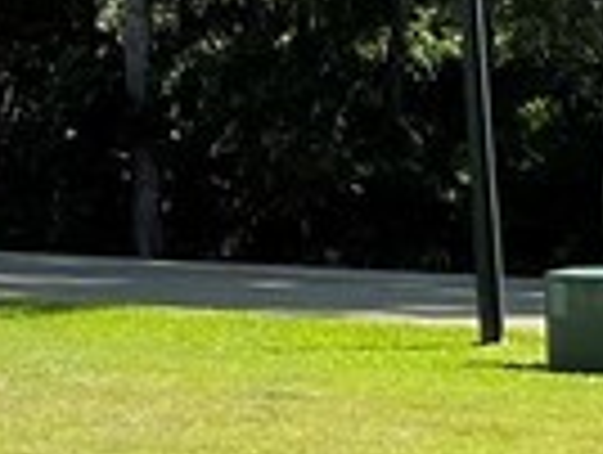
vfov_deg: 7.4
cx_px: -1575
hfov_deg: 7.7
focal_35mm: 198
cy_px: -175
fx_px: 3455
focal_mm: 5.1
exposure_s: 1/3559
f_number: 1.6
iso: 32
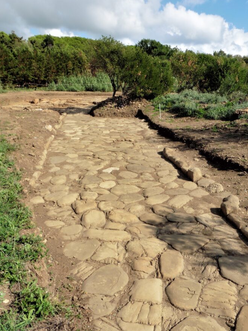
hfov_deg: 49.7
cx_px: 129
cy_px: 166
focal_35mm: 28
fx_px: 268
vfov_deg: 63.5
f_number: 4
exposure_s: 1/1000
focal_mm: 4.3
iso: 100
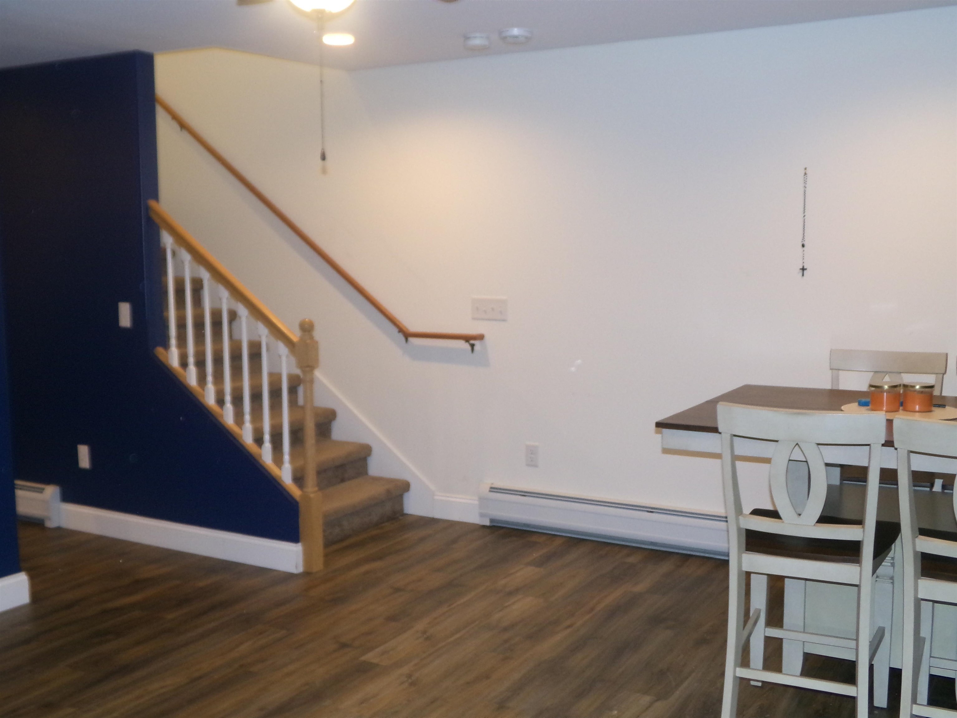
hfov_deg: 50.1
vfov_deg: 38.7
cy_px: 359
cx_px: 478
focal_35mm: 37
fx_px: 1023
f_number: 4
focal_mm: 6.6
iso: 444
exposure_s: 1/34
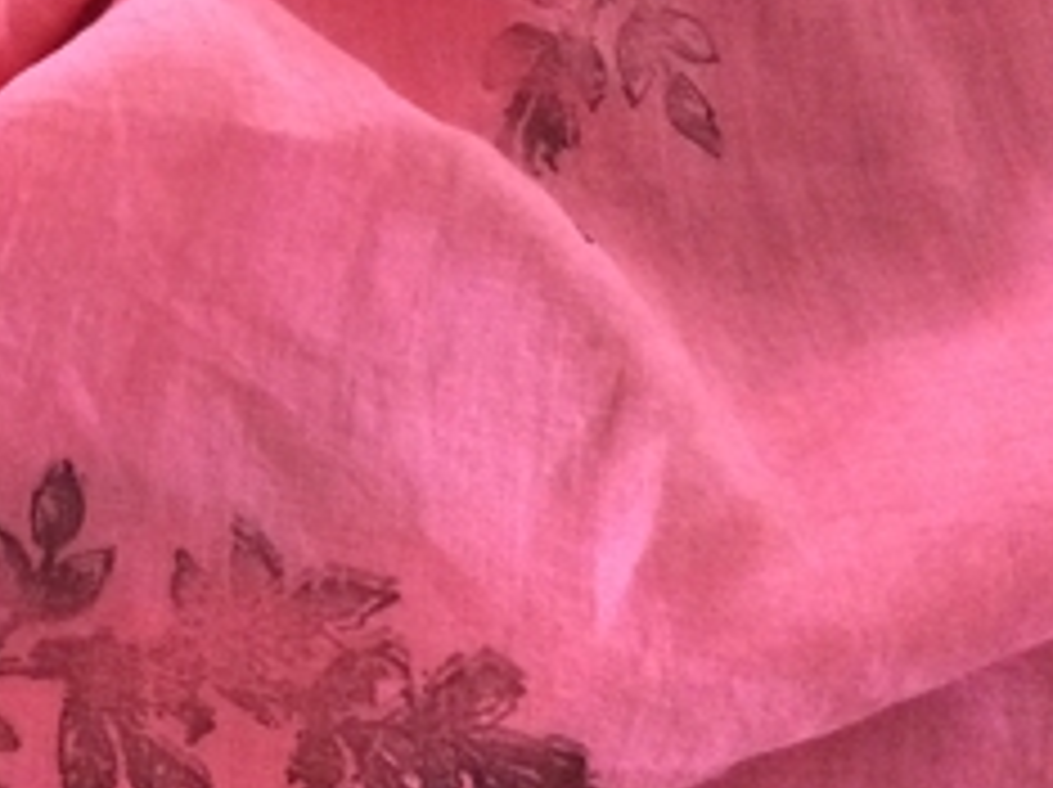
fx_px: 2492
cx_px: -166
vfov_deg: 17.6
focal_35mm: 82
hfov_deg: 22.3
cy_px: 9
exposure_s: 1/15
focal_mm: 3.3
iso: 320
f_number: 2.4
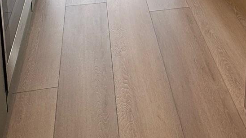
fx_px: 372
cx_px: 157
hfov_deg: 36.4
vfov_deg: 16.1
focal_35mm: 57
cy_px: -141
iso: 40
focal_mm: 2.22
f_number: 2.2
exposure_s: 1/161
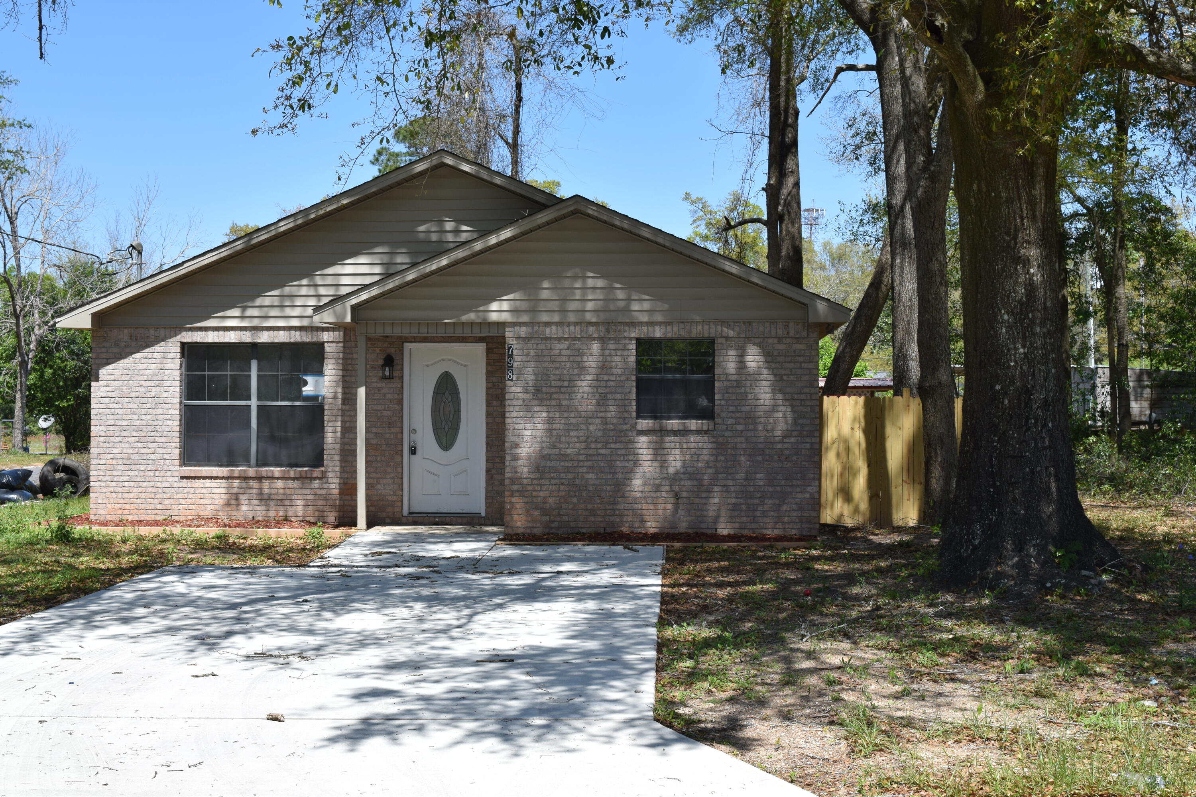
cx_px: 598
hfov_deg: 41.1
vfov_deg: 28.1
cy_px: 398
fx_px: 1595
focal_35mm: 48
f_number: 10
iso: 200
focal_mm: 32
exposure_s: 1/400
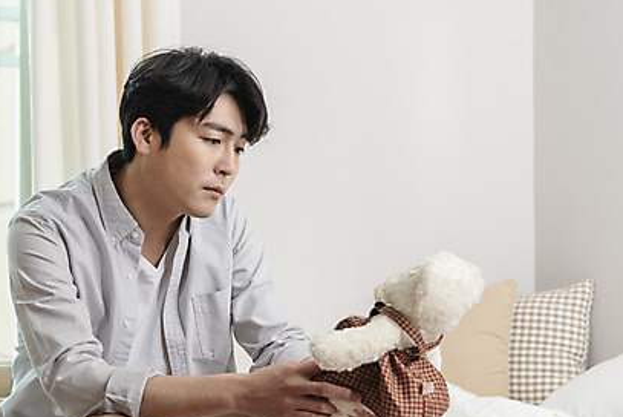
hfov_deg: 25.0
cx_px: 257
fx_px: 1403
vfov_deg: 16.9
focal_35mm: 81
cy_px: 242
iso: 320
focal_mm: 55
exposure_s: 1/125
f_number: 4
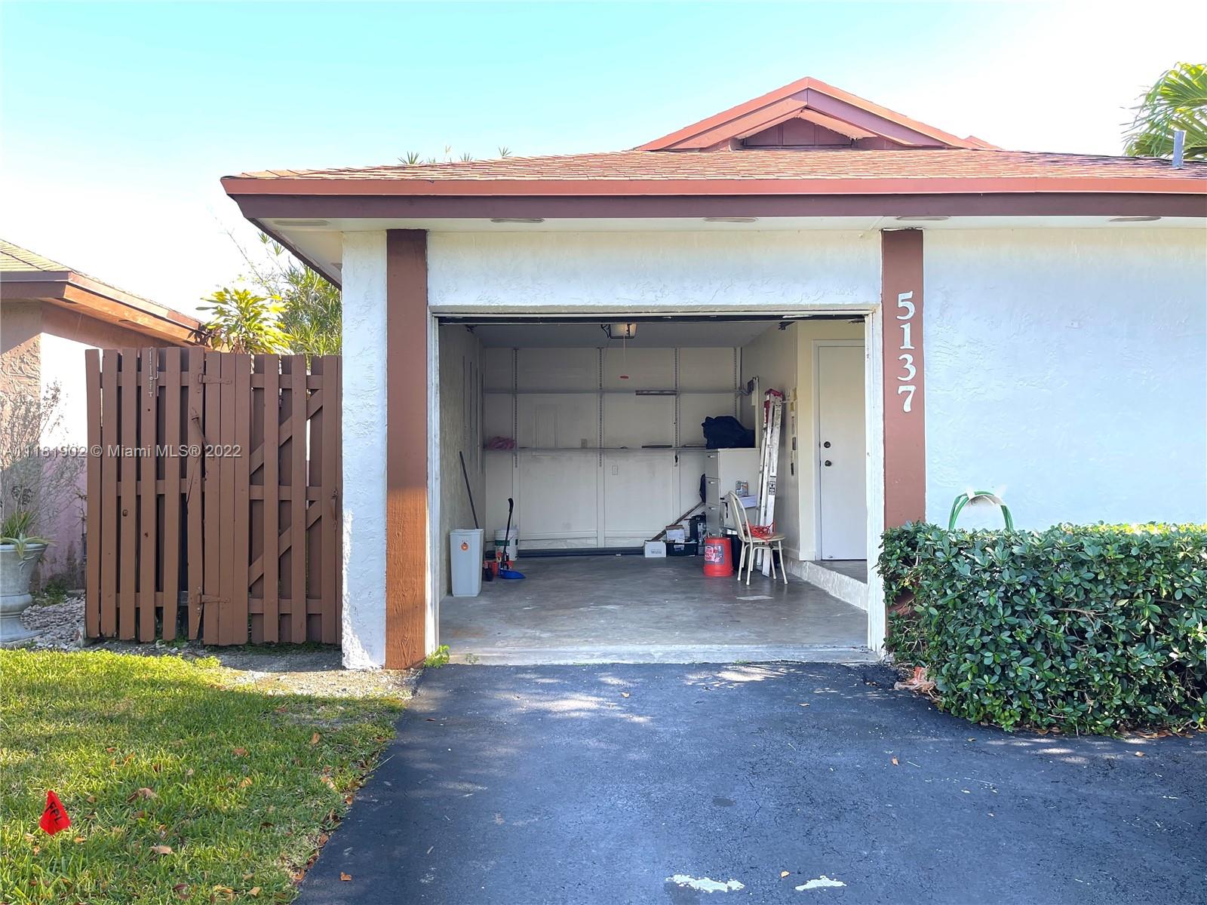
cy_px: 452
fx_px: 907
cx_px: 604
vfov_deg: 53.1
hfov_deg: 67.3
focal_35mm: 26
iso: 32
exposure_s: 1/179
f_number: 1.6
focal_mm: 5.1
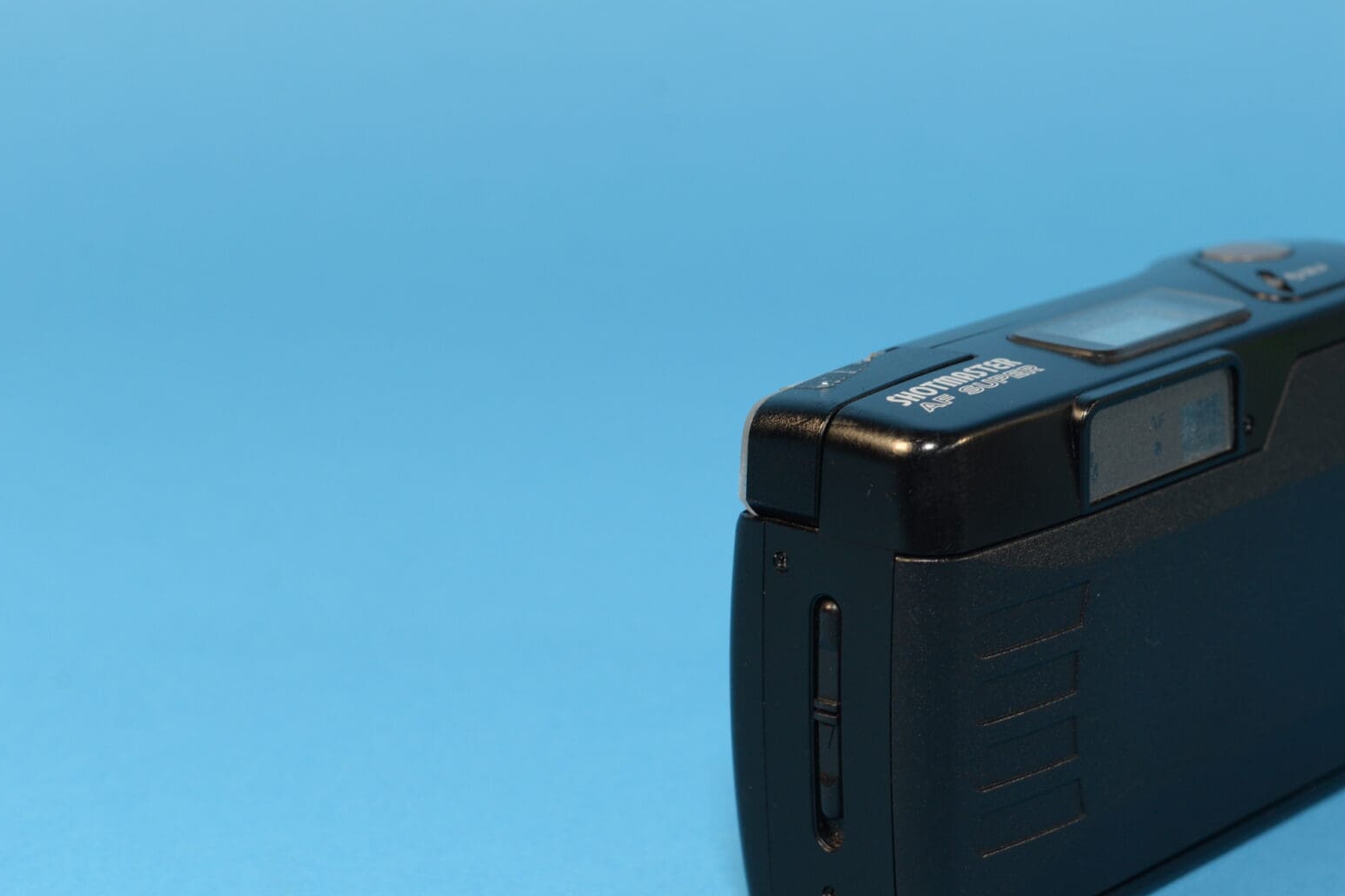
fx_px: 3101
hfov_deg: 24.1
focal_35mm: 83
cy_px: 637
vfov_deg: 16.4
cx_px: 1067
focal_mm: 50
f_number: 8
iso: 320
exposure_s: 1/60
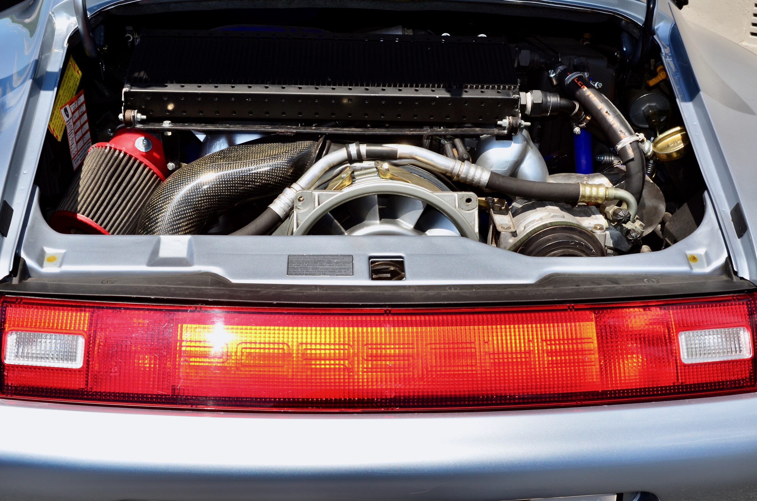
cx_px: 378
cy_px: 250
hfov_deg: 45.0
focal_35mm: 44
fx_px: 913
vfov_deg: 30.7
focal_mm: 29
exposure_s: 1/200
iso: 200
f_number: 14
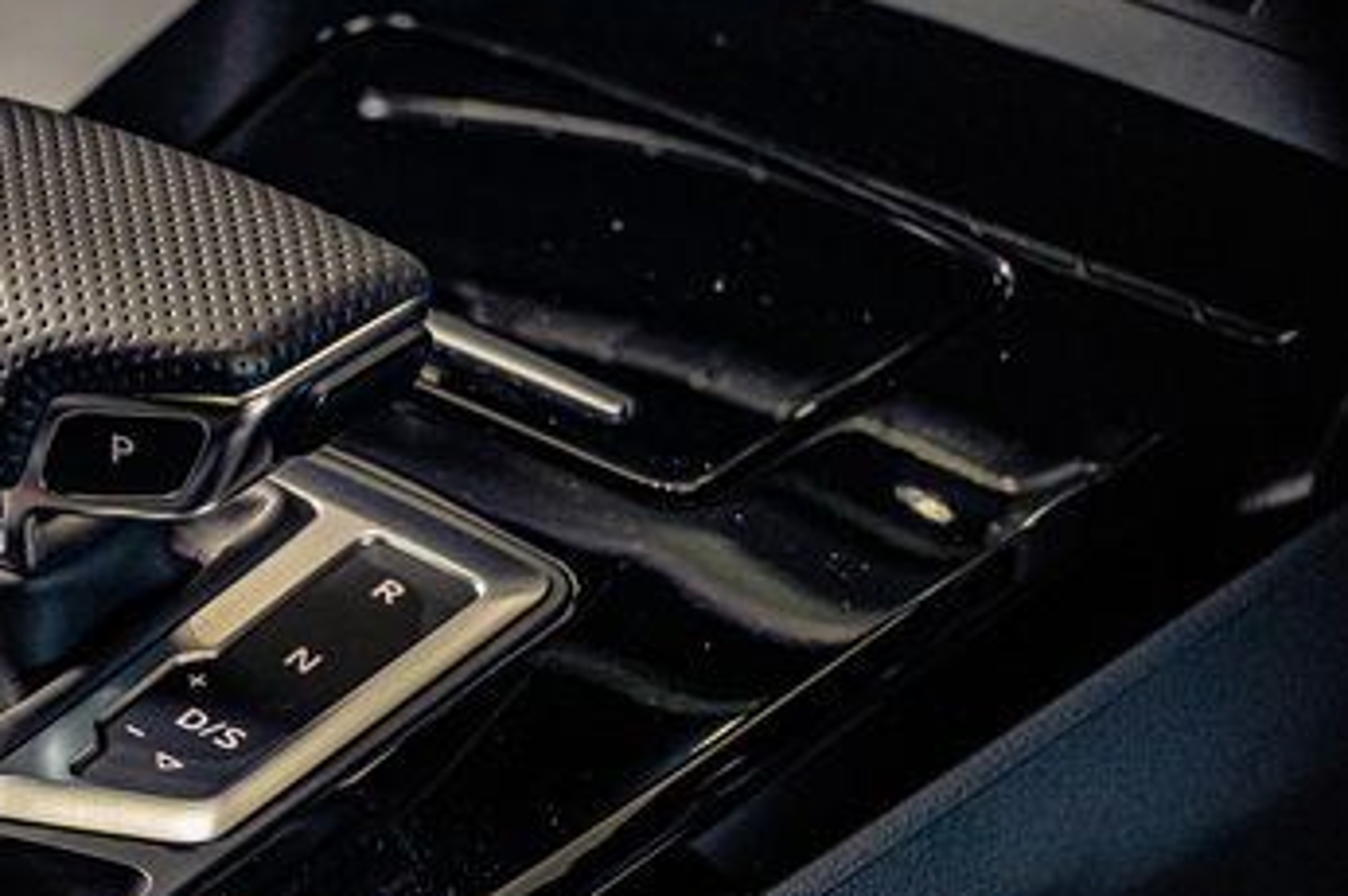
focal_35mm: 222
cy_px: 288
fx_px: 8305
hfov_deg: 9.2
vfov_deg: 6.2
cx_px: 60
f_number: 4
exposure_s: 1/125
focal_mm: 75
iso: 1600
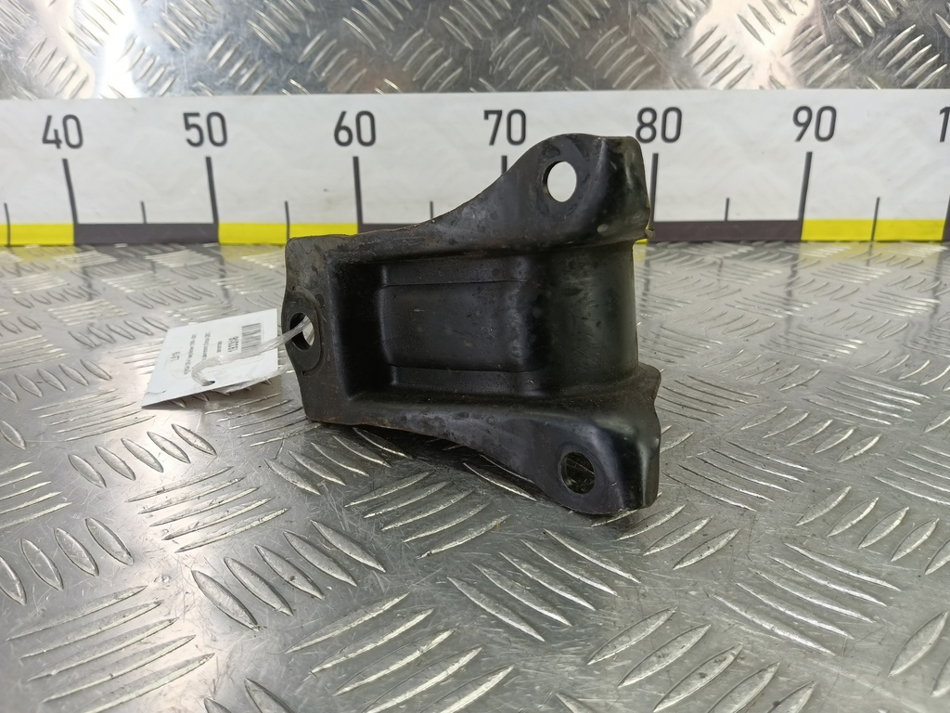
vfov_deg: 58.9
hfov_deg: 73.9
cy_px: 356
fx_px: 631
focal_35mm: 23
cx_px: 475
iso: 140
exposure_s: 1/50
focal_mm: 4.11
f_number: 1.6
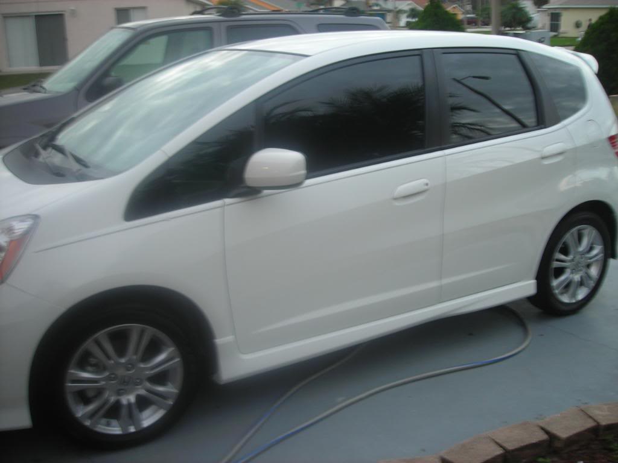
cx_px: 309
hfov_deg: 49.0
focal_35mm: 38
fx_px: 678
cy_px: 232
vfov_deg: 37.7
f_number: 3.2
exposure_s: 1/5.4
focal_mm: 6.3
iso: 50
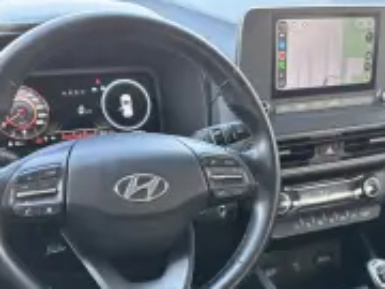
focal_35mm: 52
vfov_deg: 27.4
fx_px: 578
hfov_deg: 36.3
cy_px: 240
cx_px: 267
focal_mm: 5.96
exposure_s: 1/79
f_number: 1.6
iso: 125
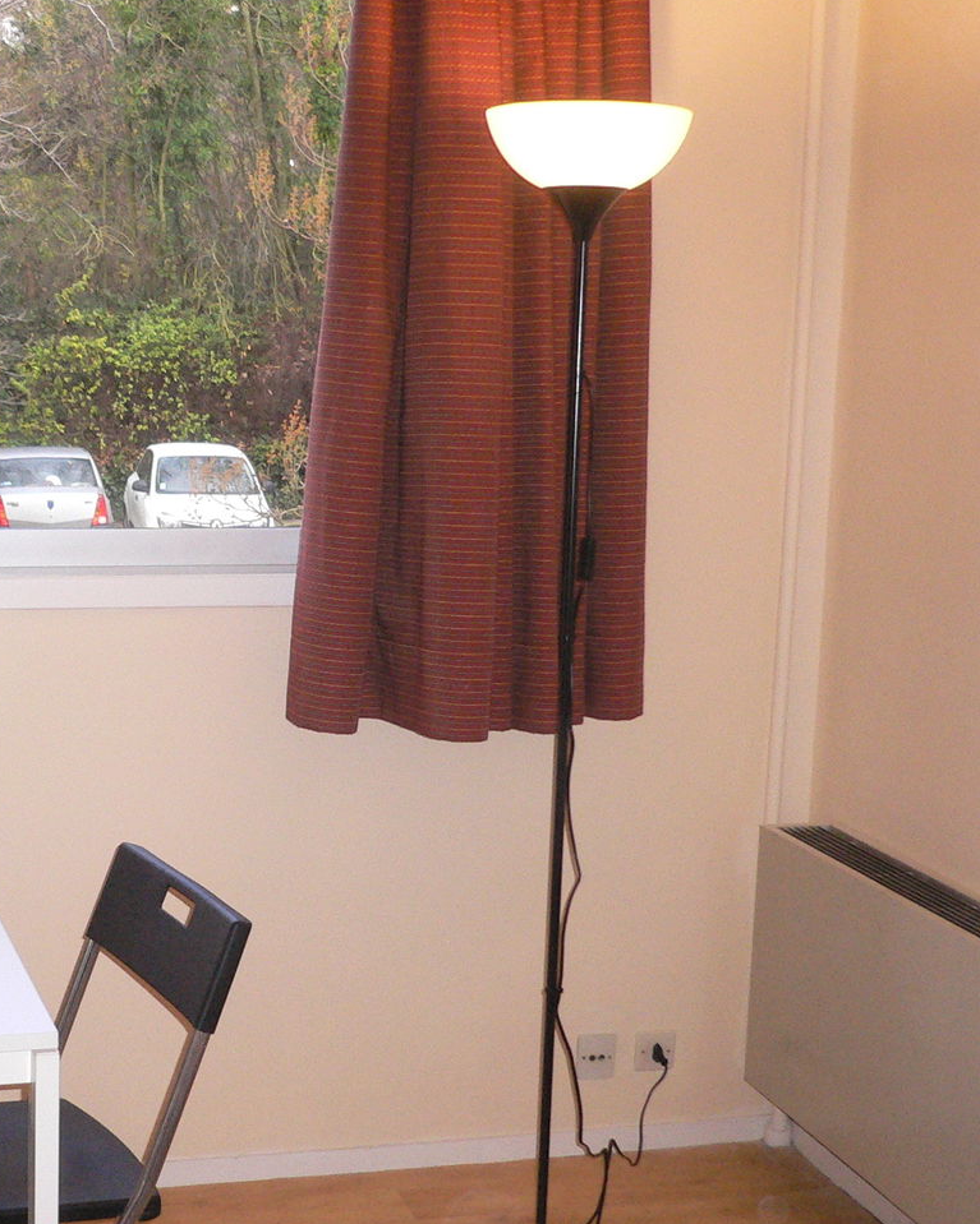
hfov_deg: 26.4
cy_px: 726
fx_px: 2067
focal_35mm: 57
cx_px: 267
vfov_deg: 32.9
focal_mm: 5.8
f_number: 2.8
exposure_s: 1/60
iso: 300
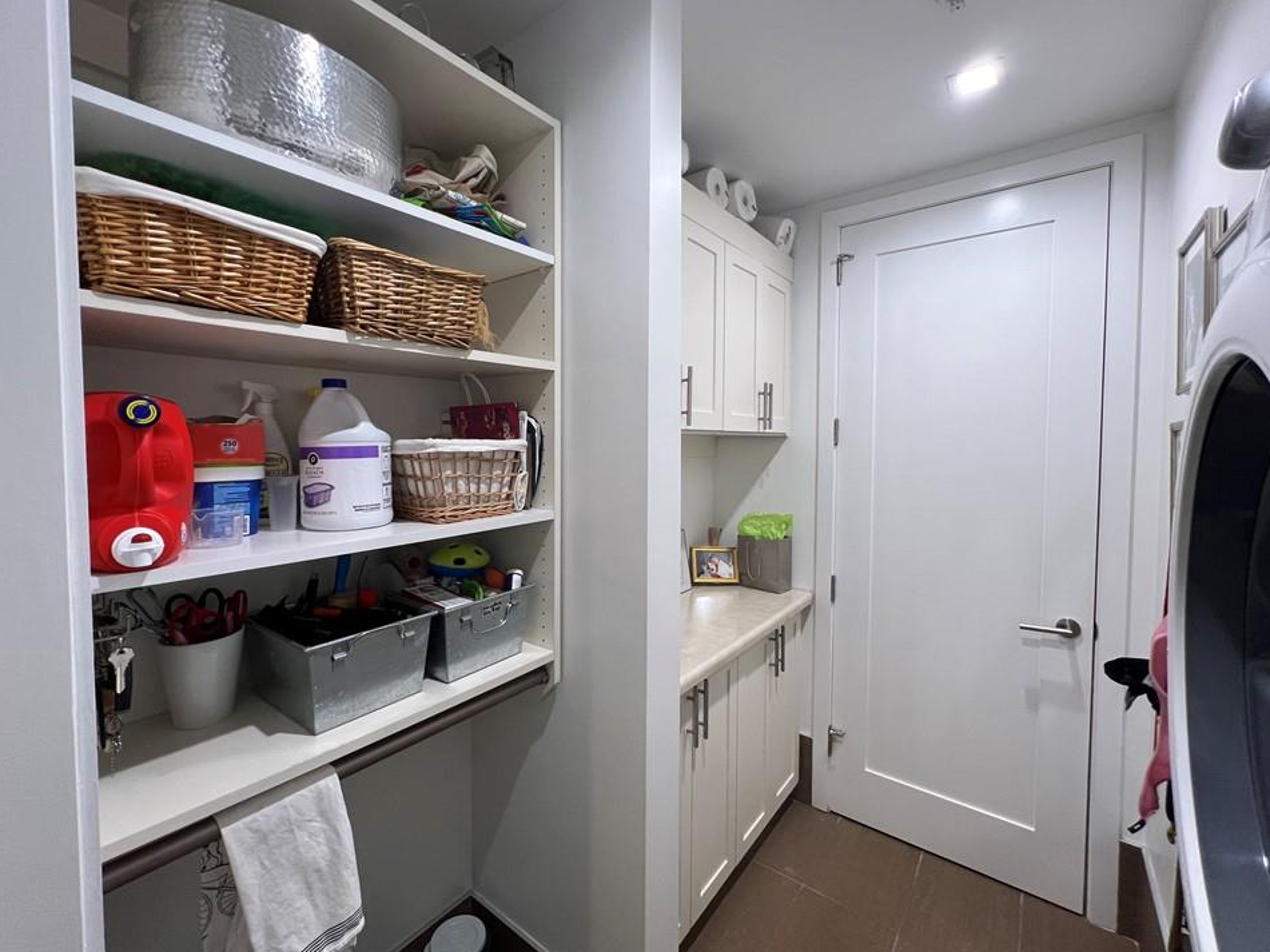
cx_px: 613
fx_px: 514
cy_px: 458
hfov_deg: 102.0
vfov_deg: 85.6
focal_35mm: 14
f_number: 1.8
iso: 200
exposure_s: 1/120
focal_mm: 1.57
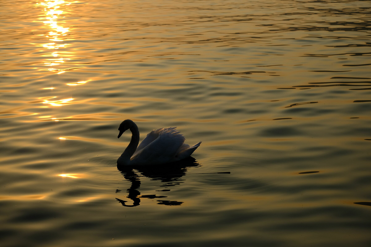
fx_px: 855
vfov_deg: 16.5
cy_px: 124
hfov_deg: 24.5
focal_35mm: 83
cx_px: 186
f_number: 3.5
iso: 200
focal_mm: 55
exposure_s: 1/3200
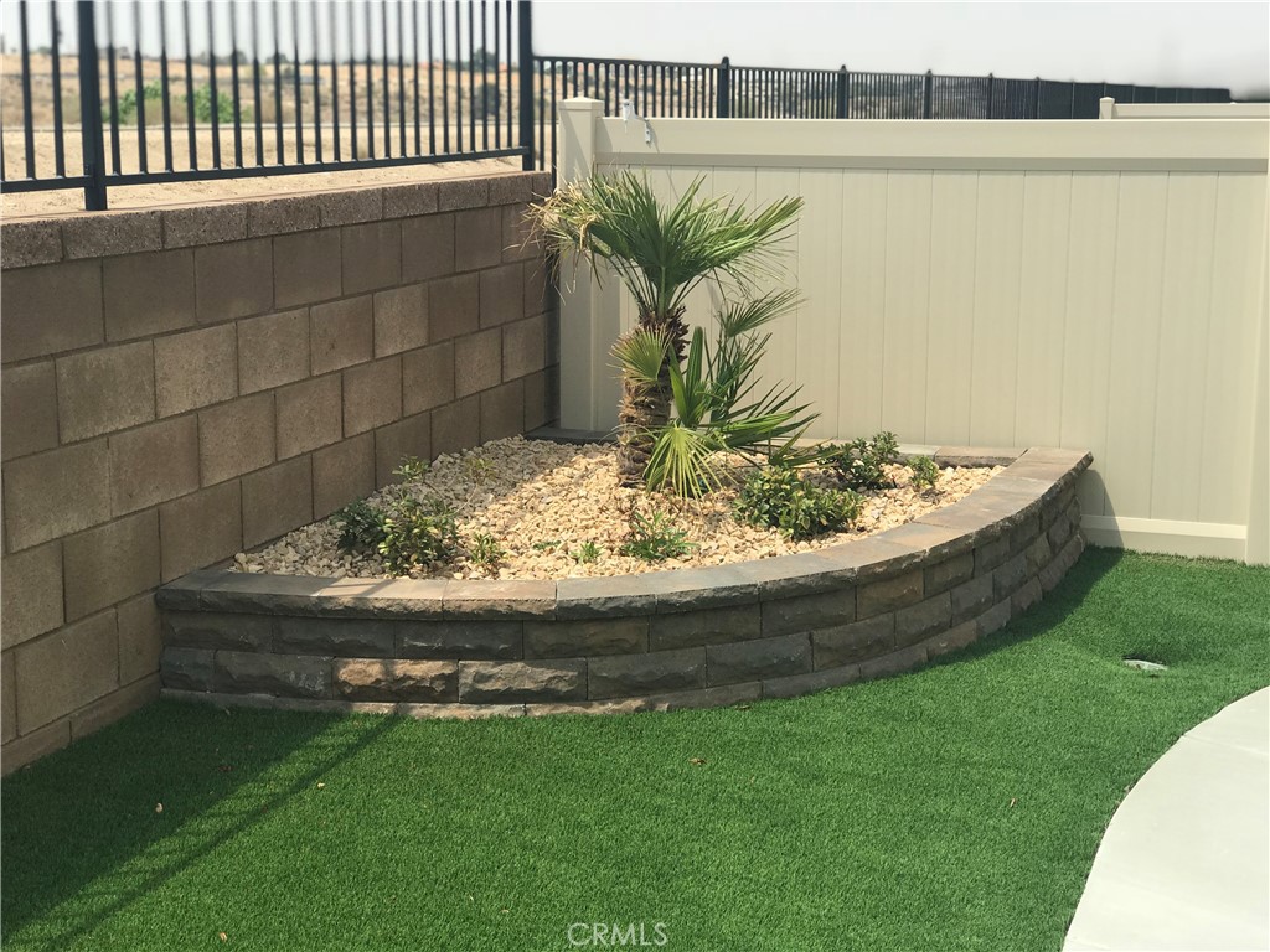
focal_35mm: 57
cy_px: 476
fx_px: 2091
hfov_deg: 33.8
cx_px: 635
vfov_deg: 25.7
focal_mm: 6.6
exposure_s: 1/812
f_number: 2.8
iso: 20
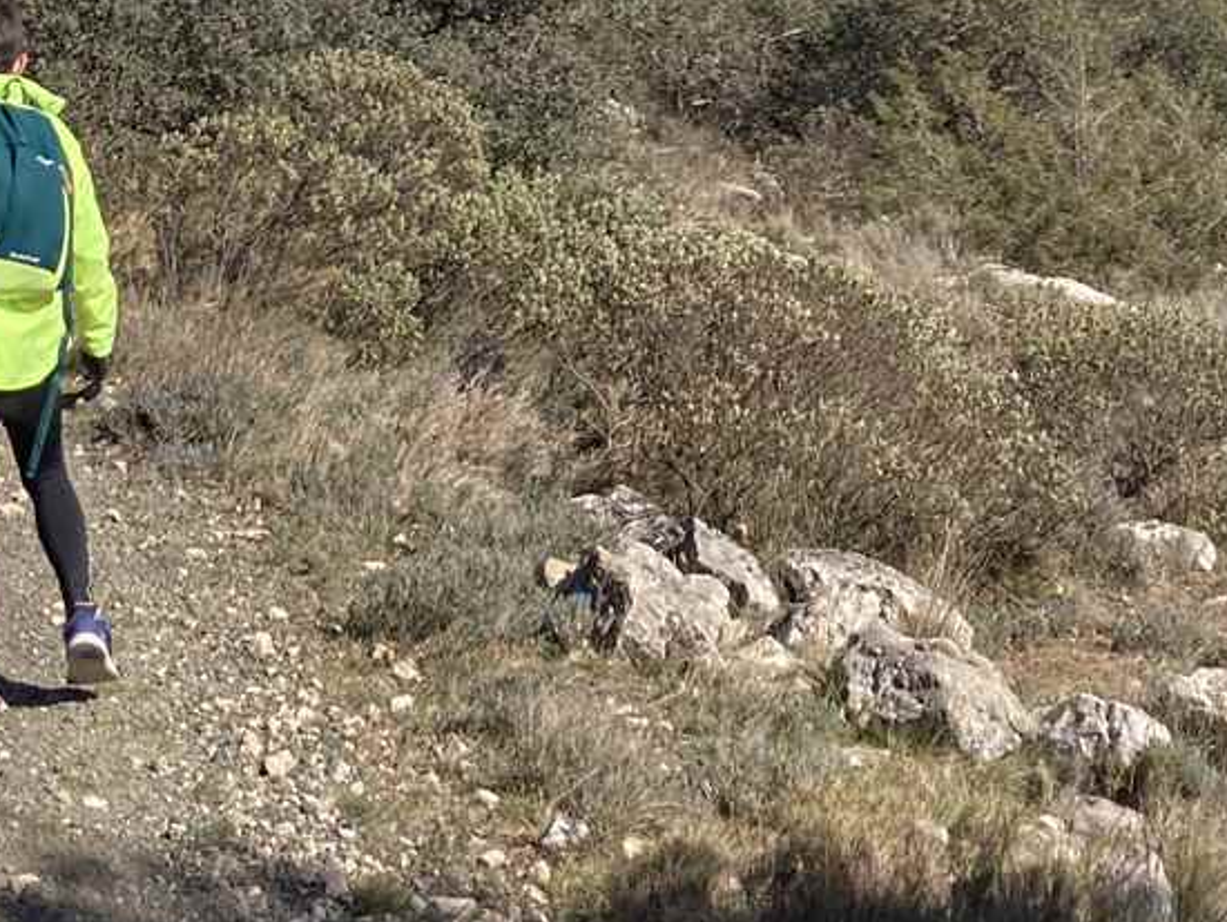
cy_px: -385
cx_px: 553
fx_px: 2908
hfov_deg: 23.8
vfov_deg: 16.7
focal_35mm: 82
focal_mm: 3.99
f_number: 1.8
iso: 20
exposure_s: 1/1946
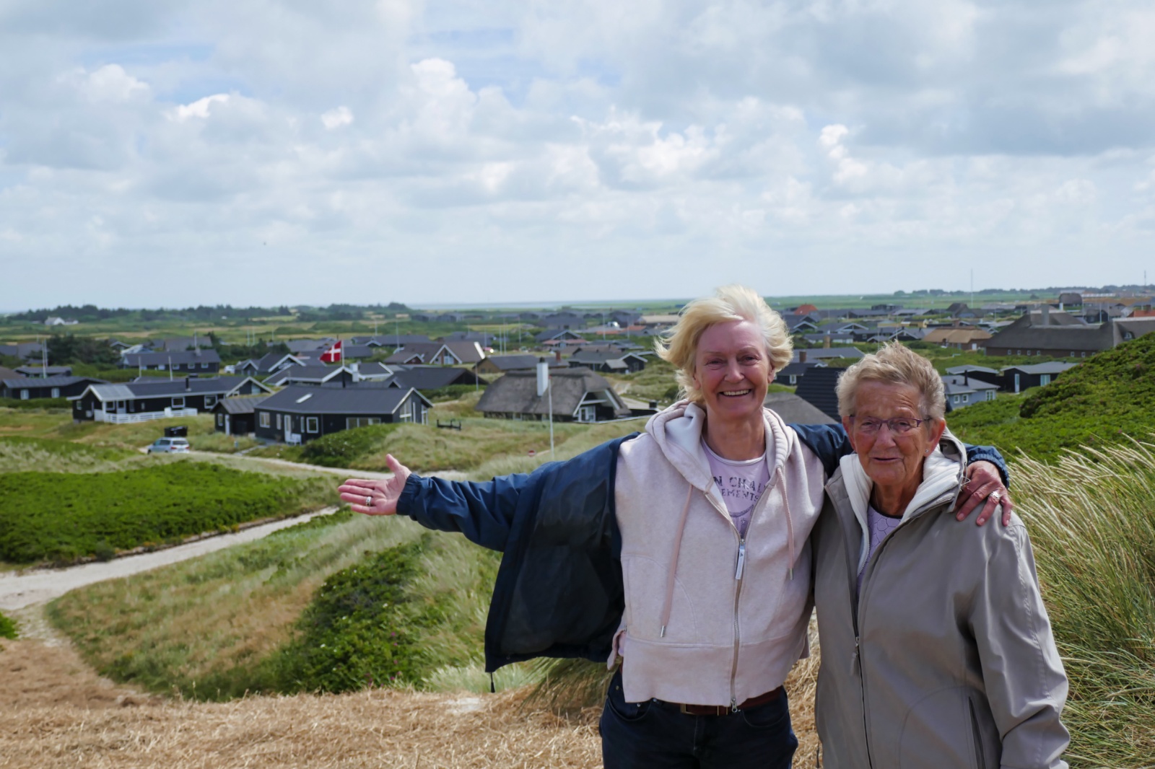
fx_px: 1475
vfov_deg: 29.2
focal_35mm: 46
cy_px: 384
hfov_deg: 42.8
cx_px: 578
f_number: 4
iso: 250
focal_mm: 16.9
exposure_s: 1/1600
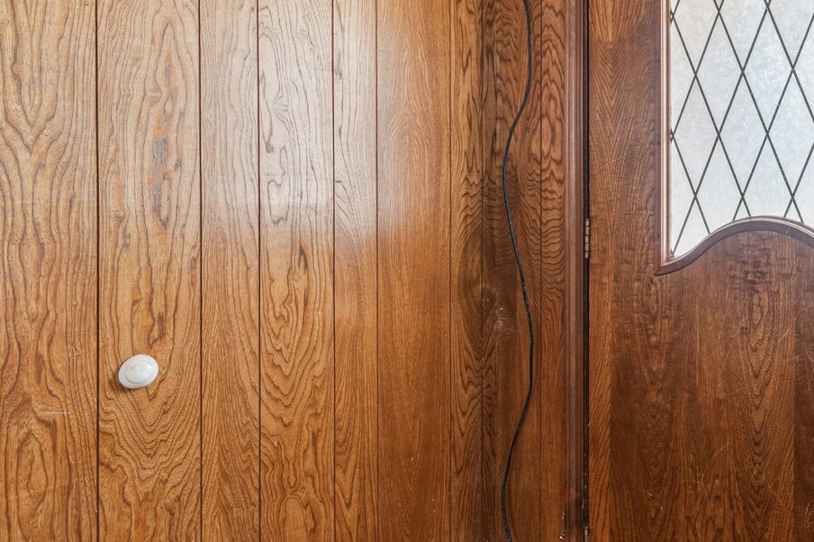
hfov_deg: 48.9
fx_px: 768
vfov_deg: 38.7
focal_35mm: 34
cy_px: 212
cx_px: 755
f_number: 6.3
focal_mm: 10
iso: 200
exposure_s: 1/10
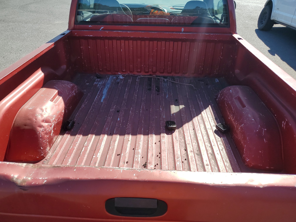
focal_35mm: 26
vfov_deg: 53.1
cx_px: 148
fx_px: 222
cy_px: 111
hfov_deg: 67.3
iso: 50
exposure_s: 1/2000
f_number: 1.5
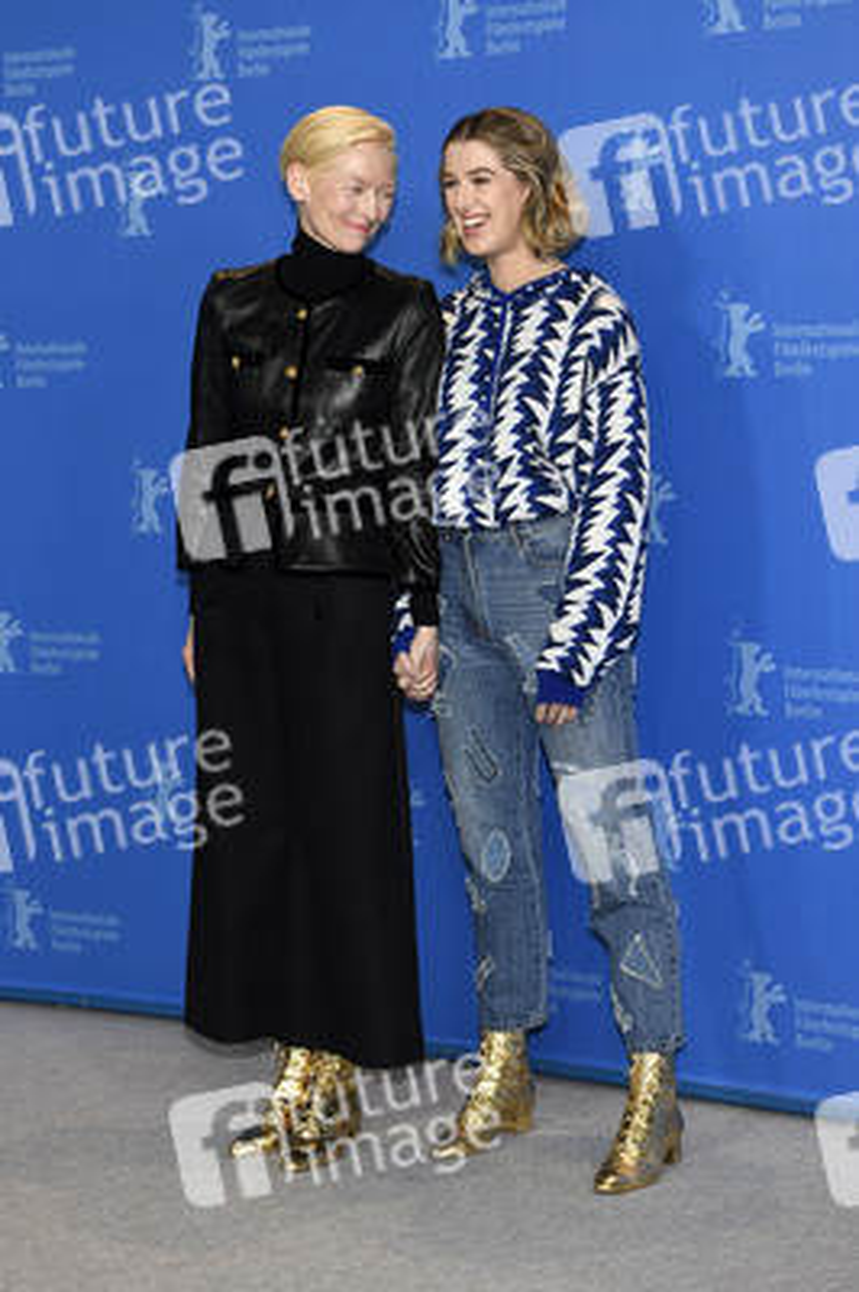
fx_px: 2510
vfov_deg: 28.9
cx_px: 430
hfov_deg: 19.4
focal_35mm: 70
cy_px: 646
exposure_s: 1/320
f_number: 3.5
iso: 800
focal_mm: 70
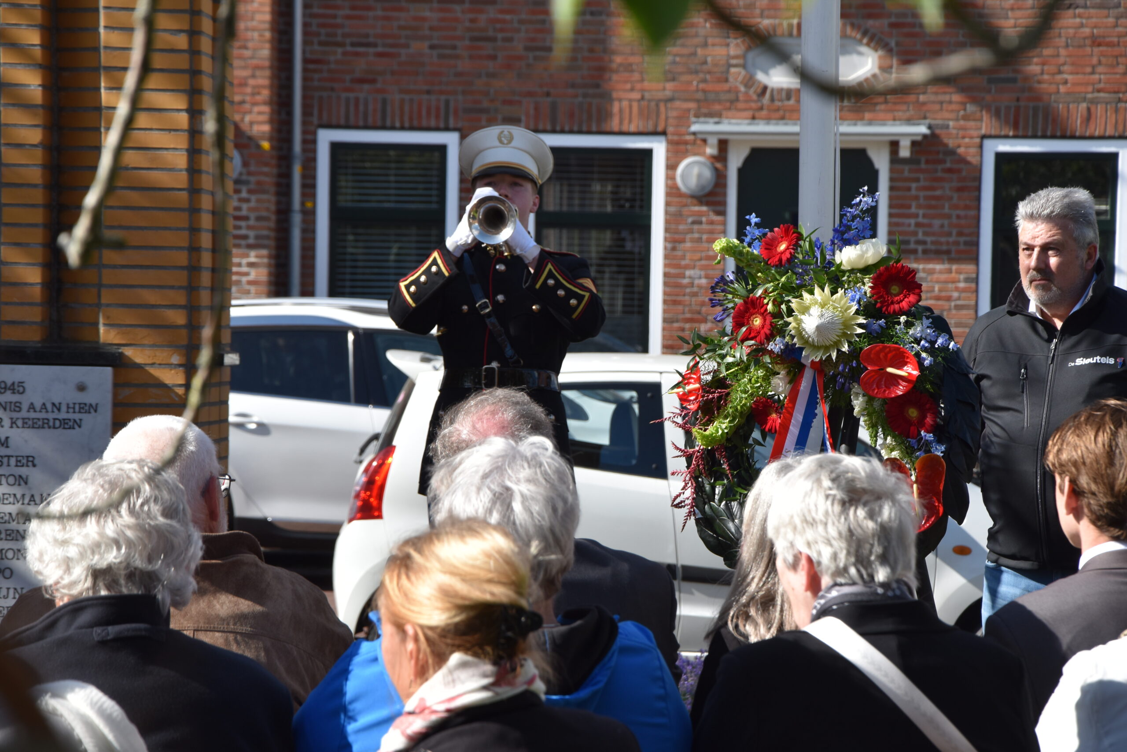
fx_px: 4931
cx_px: 564
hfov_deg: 13.0
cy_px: 376
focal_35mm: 158
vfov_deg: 8.7
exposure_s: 1/320
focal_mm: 105
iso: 200
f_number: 9
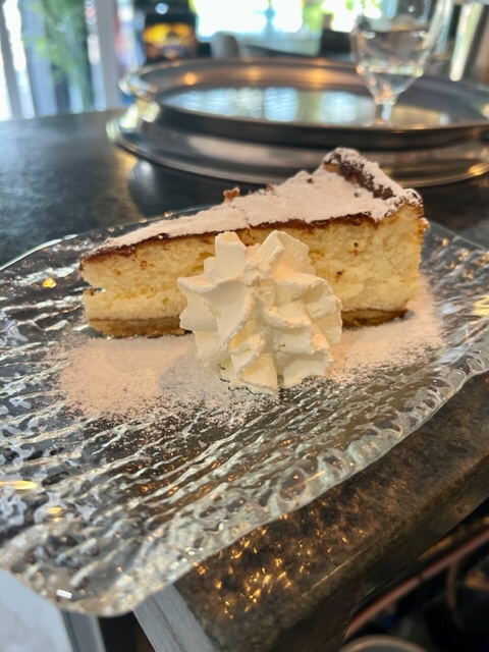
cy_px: 326
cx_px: 244
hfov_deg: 53.1
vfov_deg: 67.3
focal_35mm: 26
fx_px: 490
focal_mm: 5.7
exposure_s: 1/50
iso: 100
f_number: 1.5
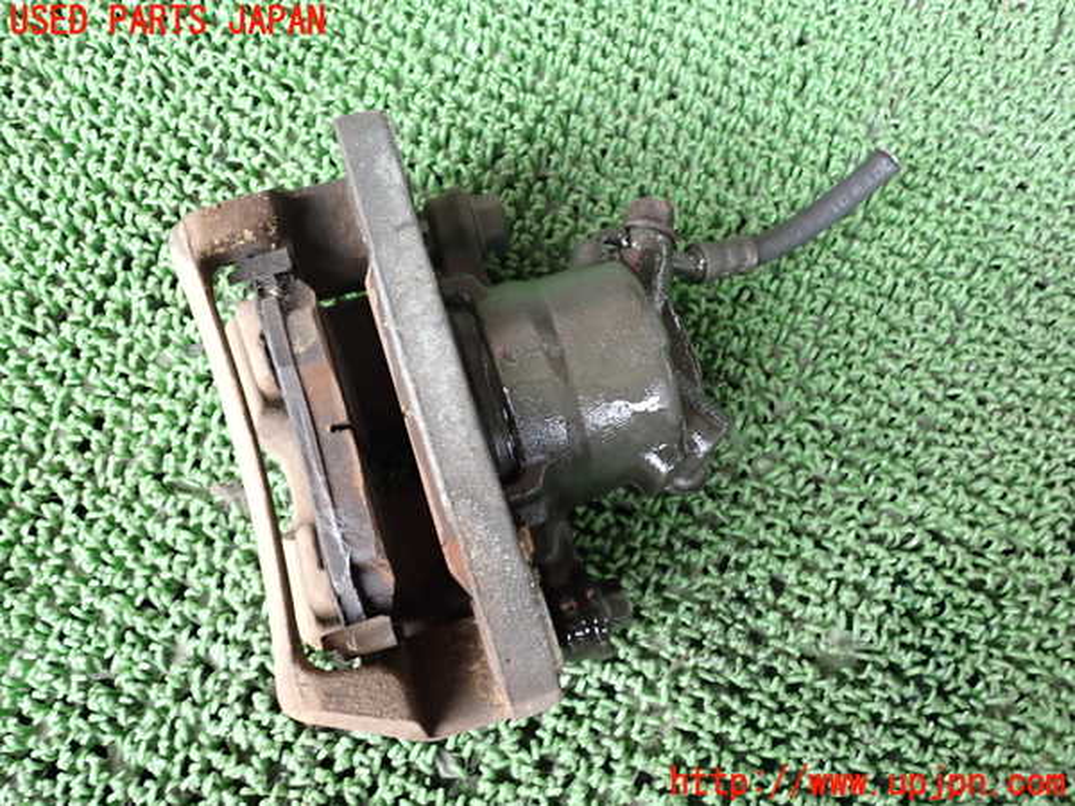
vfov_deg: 46.8
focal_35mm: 30
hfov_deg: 60.0
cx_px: 538
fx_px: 932
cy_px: 403
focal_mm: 5.4
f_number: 2.3
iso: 500
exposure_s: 1/60
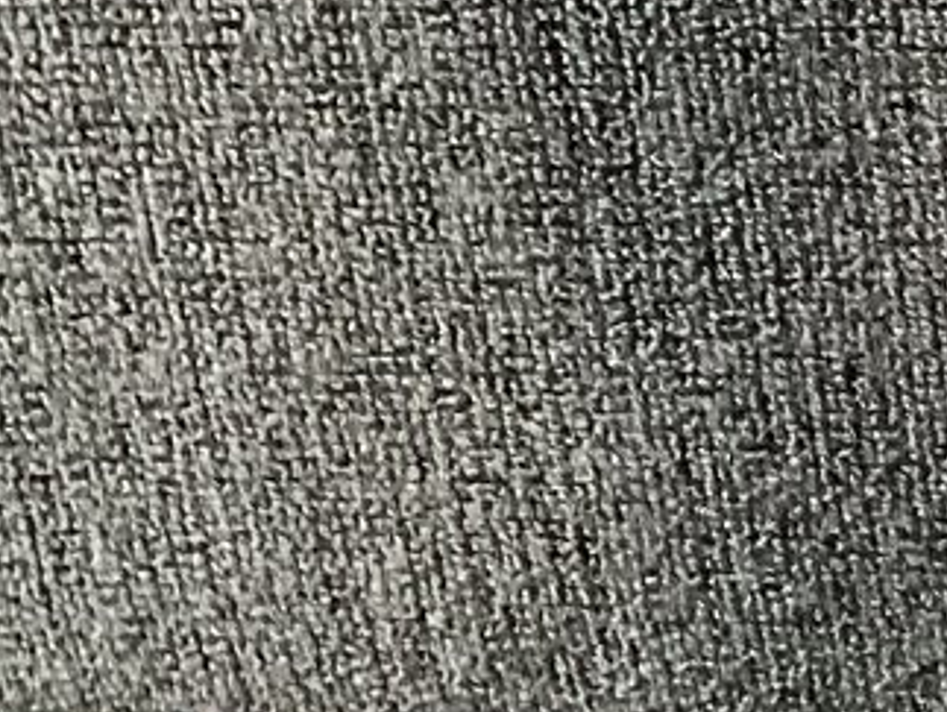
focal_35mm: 145
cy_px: 212
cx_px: 2004
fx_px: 3971
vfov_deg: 10.2
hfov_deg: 11.9
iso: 160
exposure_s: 1/60
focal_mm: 3.3
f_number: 2.4
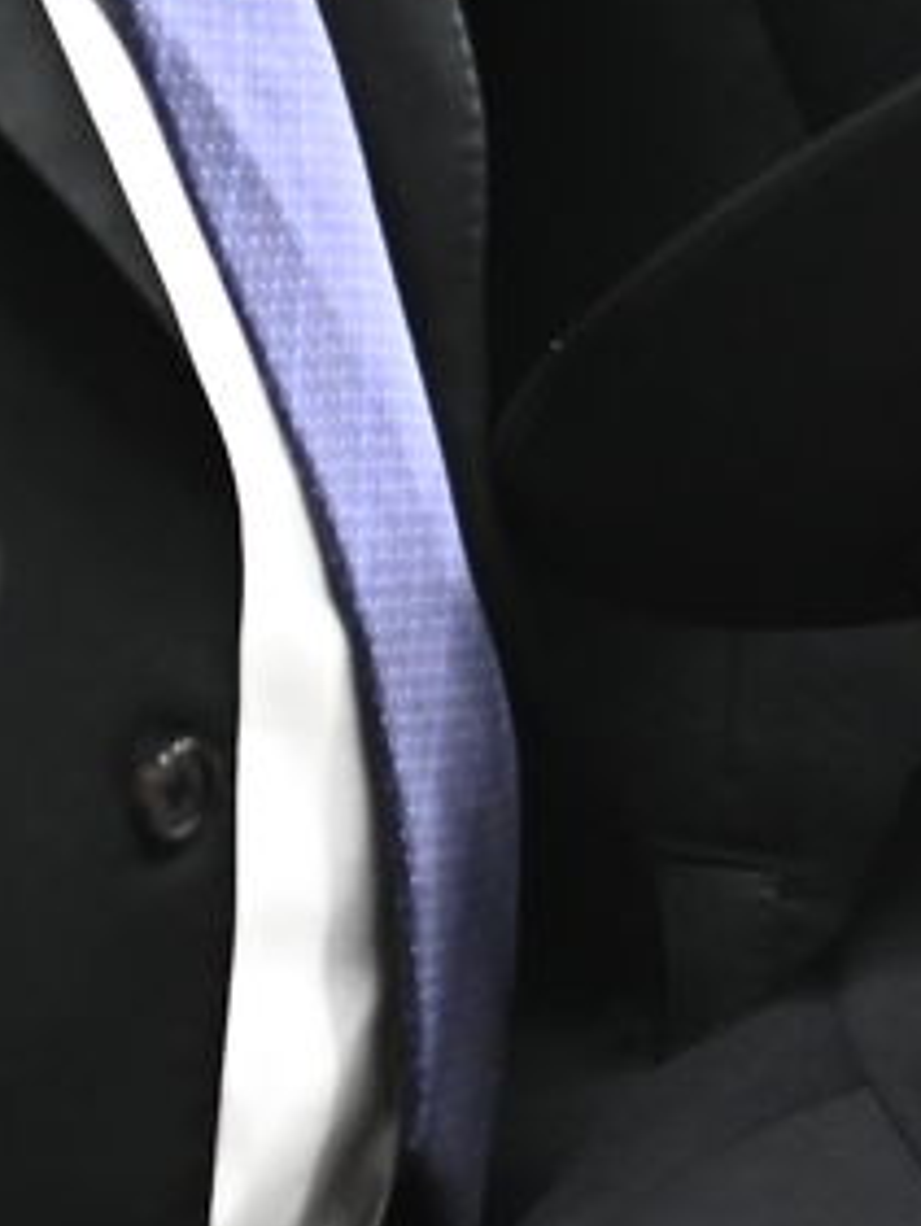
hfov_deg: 5.9
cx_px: 2453
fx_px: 8472
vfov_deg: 8.3
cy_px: 641
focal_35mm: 239
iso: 3200
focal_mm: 50
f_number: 2.8
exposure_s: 1/200
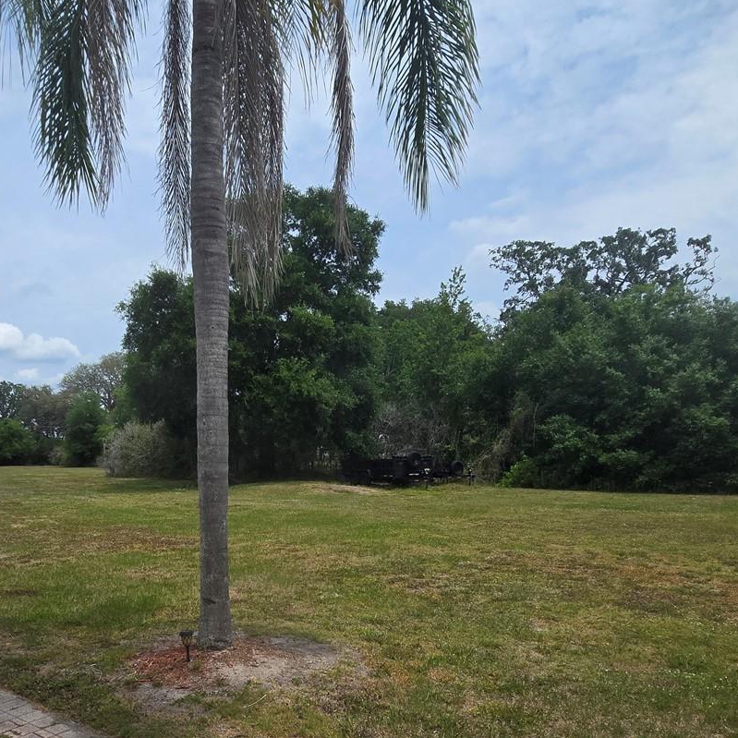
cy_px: 477
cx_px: 241
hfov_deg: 65.3
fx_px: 555
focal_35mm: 23
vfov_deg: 65.9
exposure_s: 1/3255
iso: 50
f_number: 2.2
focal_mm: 2.2
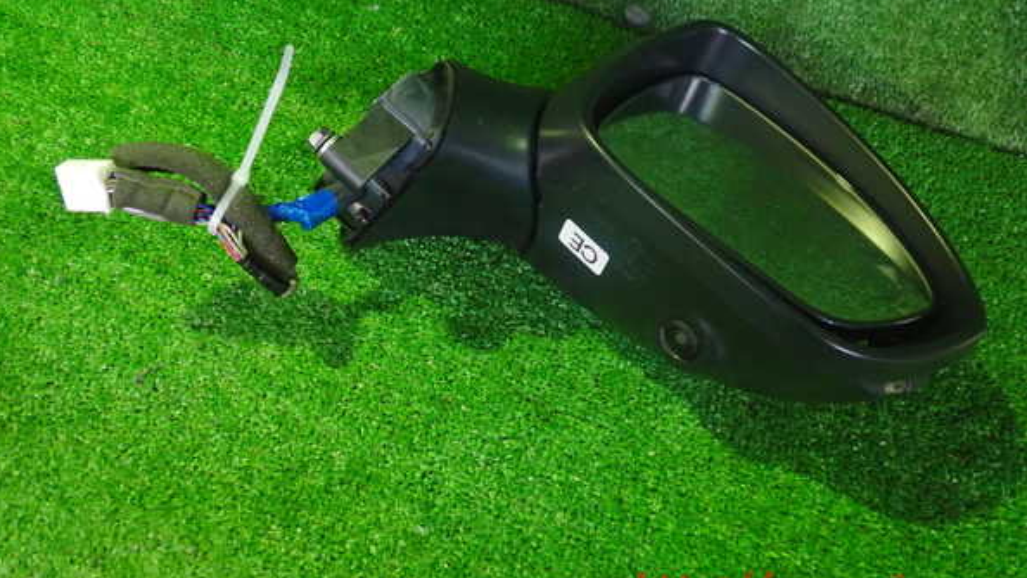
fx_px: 899
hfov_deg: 59.5
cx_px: 510
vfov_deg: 35.5
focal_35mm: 33
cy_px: 223
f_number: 2.3
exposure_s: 1/20
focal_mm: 5.4
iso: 800
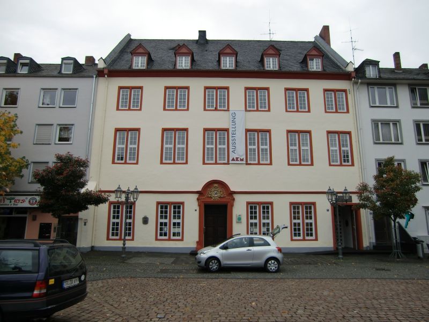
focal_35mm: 24
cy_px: 161
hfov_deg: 71.6
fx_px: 297
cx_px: 214
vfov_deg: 56.8
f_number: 3.2
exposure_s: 1/160
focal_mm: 4.3
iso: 64
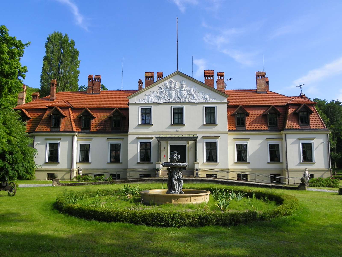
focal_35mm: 31
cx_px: 171
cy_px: 128
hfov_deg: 58.4
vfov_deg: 45.4
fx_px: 306
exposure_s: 1/400
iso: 64
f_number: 4
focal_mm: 5.5
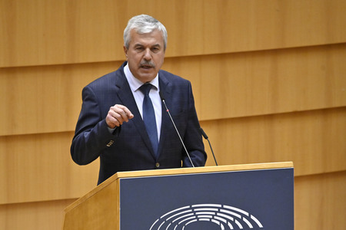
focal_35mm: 500
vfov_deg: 2.7
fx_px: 4805
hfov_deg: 4.1
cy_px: 115
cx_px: 173
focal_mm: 500
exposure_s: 1/640
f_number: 6
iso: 5000
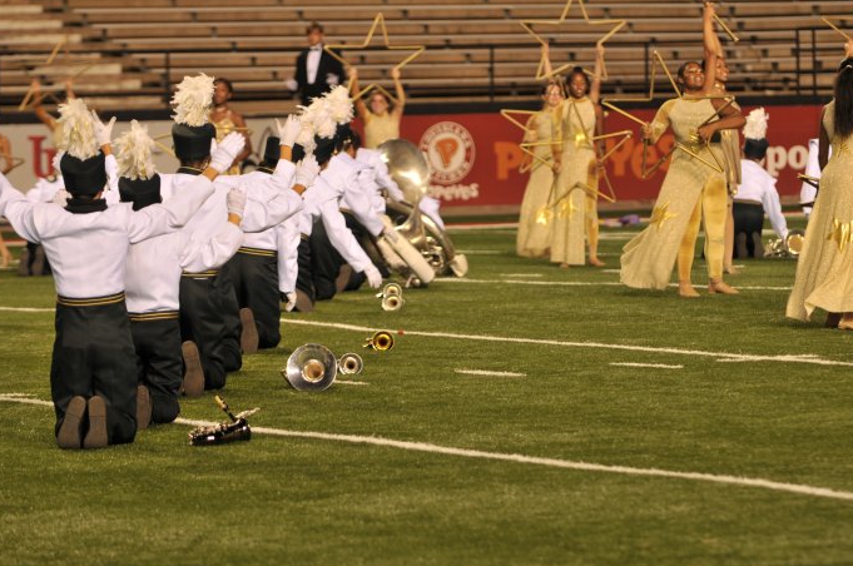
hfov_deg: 9.0
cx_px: 468
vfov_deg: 6.0
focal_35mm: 229
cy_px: 255
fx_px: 5418
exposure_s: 1/100
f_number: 2.8
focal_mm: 130
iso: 200
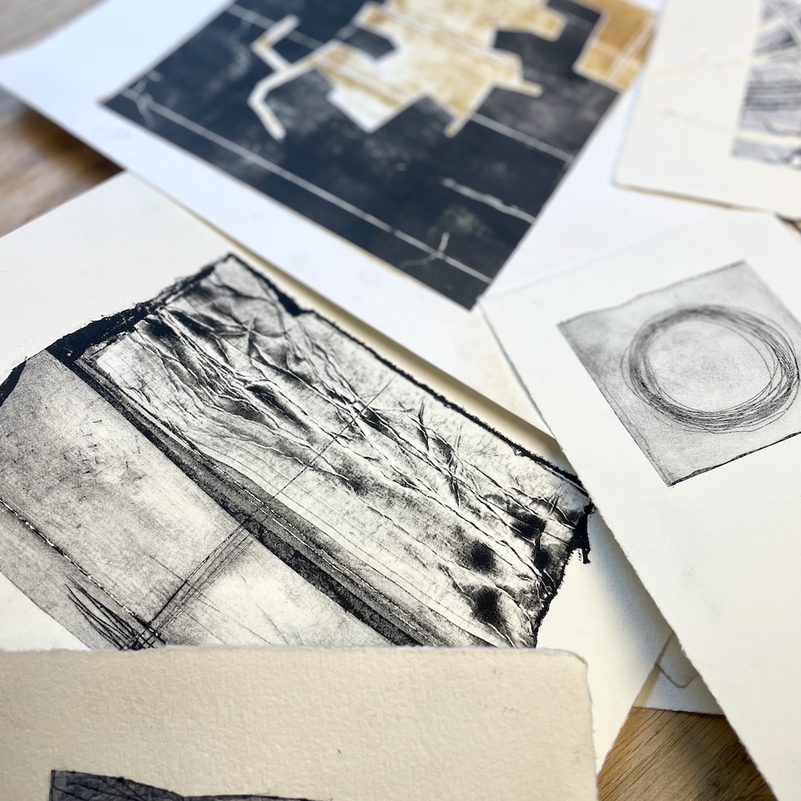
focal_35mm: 32
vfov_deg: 51.1
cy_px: 393
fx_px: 838
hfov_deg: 51.1
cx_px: 400
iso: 40
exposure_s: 1/100
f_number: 1.6
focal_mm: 4.2
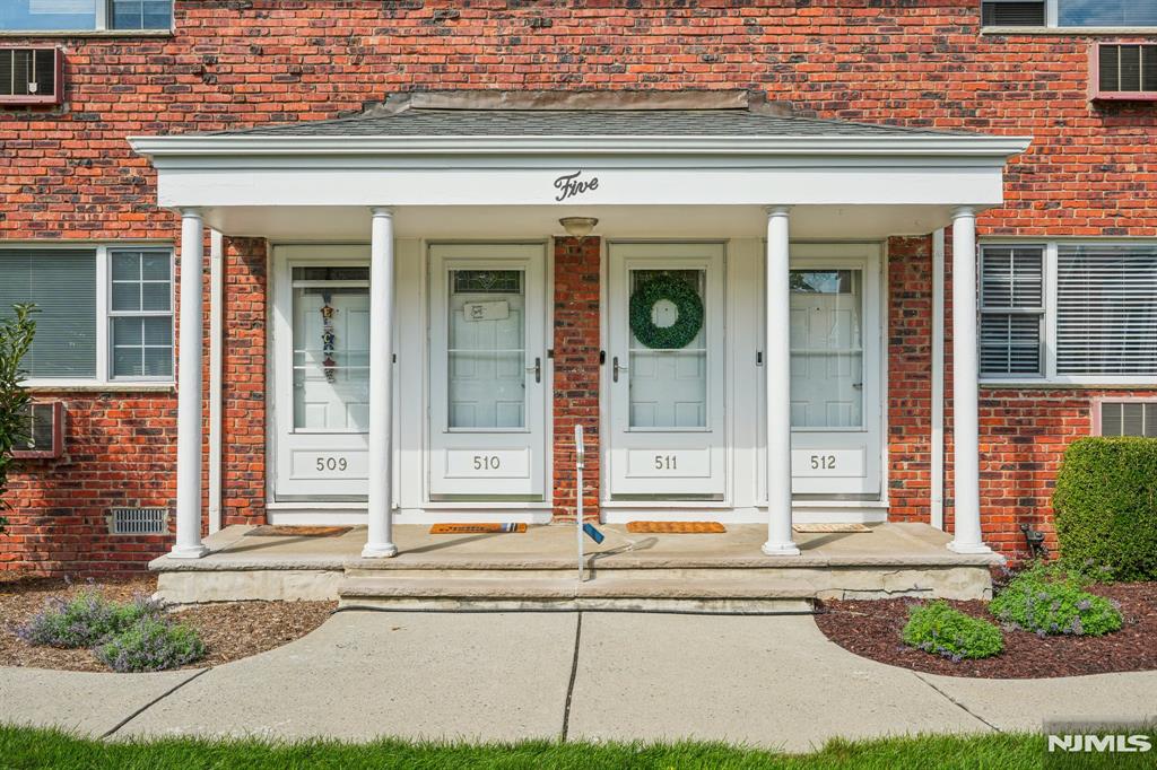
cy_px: 385
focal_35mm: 32
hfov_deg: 58.0
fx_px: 1044
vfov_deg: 40.5
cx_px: 578
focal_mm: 32.5
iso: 100
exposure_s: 1/250
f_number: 9
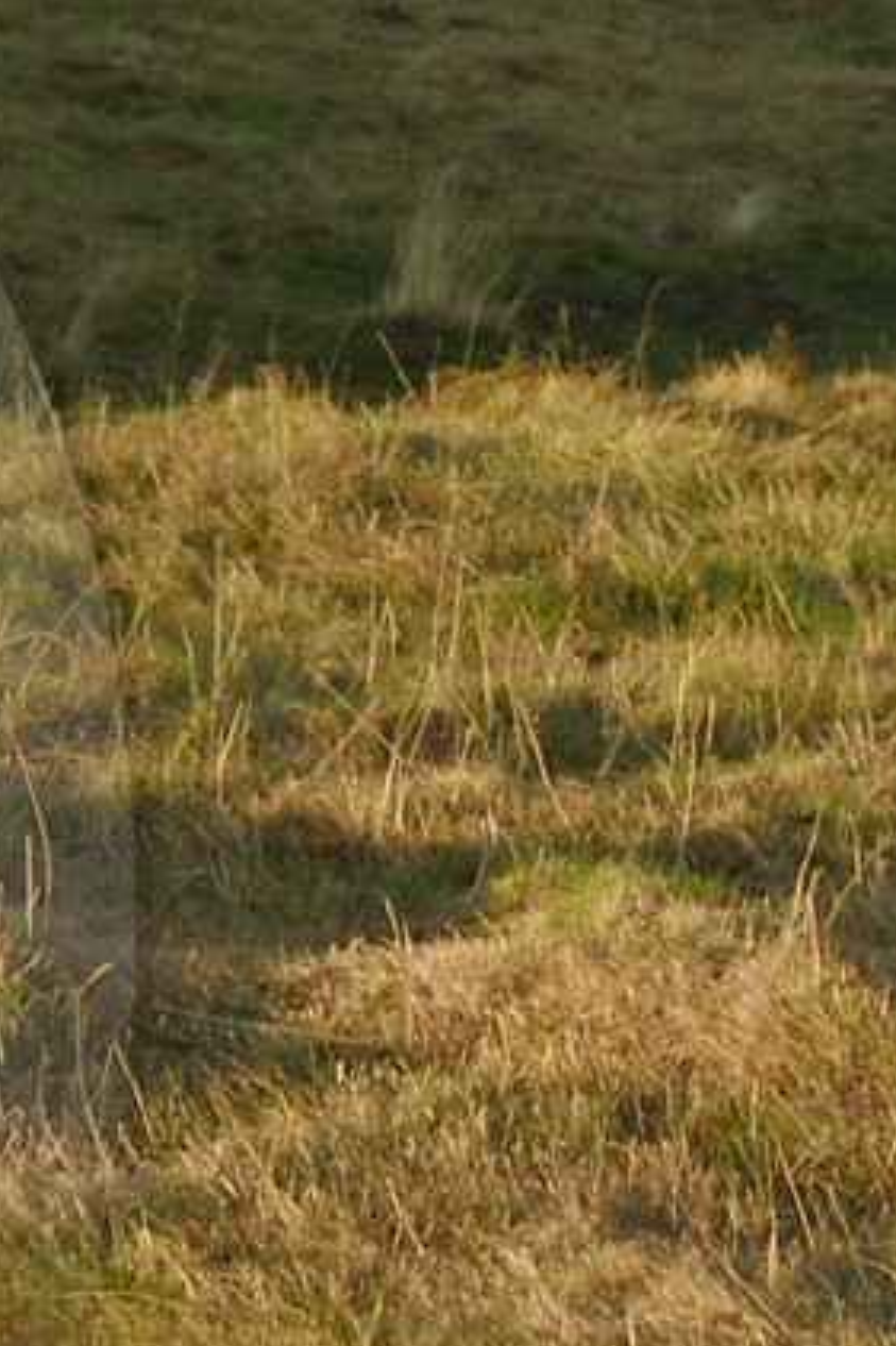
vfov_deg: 8.6
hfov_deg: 5.5
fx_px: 8929
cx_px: -1349
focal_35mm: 239
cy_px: 917
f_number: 16
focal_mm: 42
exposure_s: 1/500
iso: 800
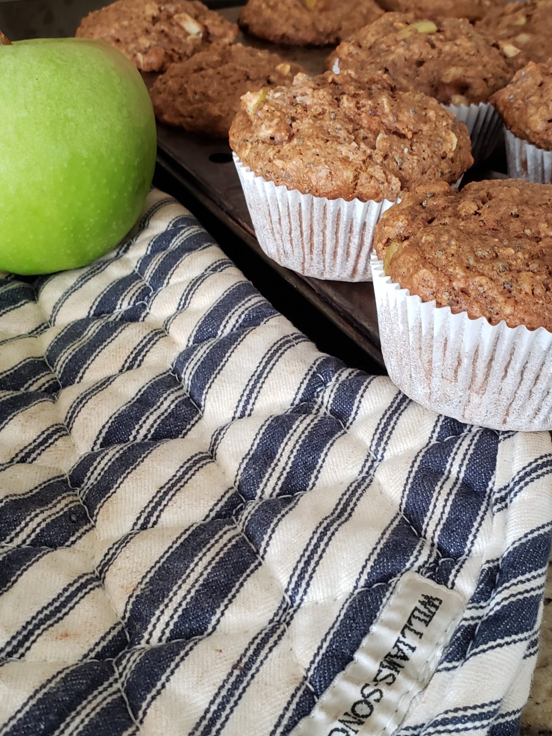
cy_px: 401
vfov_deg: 47.8
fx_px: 829
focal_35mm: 39
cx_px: 320
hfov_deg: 36.7
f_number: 2.4
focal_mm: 4.3
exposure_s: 1/29
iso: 250
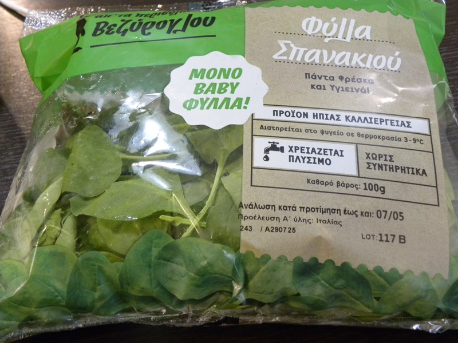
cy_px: 172
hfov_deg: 36.8
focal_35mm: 52
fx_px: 688
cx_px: 229
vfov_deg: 28.0
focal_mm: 9.2
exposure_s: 1/31.3
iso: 400
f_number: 3.5
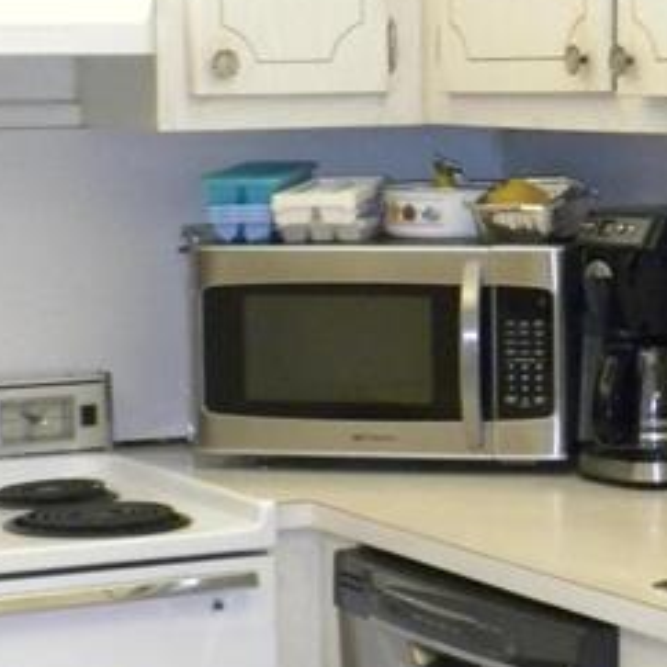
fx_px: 3183
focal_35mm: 146
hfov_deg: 11.9
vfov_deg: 12.0
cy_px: 400
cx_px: 466
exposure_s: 1/33.1
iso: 400
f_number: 4.3
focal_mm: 9.1
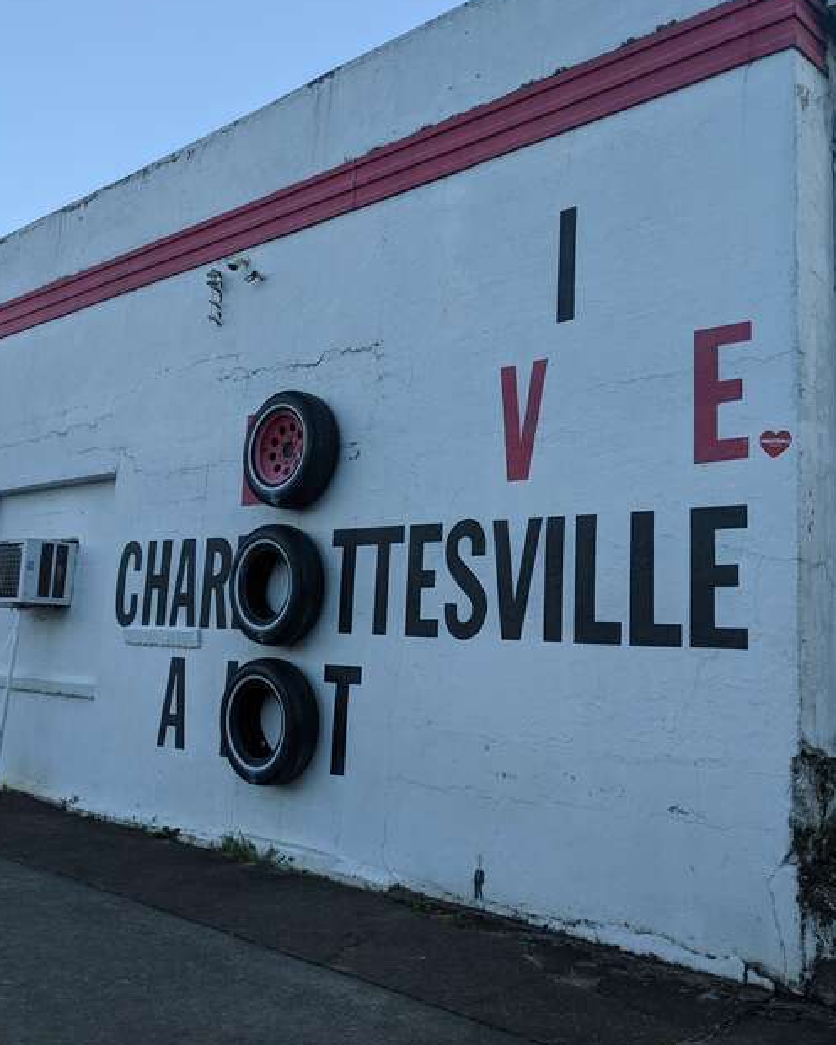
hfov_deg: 43.3
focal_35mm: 34
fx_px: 1052
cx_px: 378
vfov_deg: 52.7
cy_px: 460
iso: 54
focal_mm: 4.38
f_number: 1.73
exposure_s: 1/734
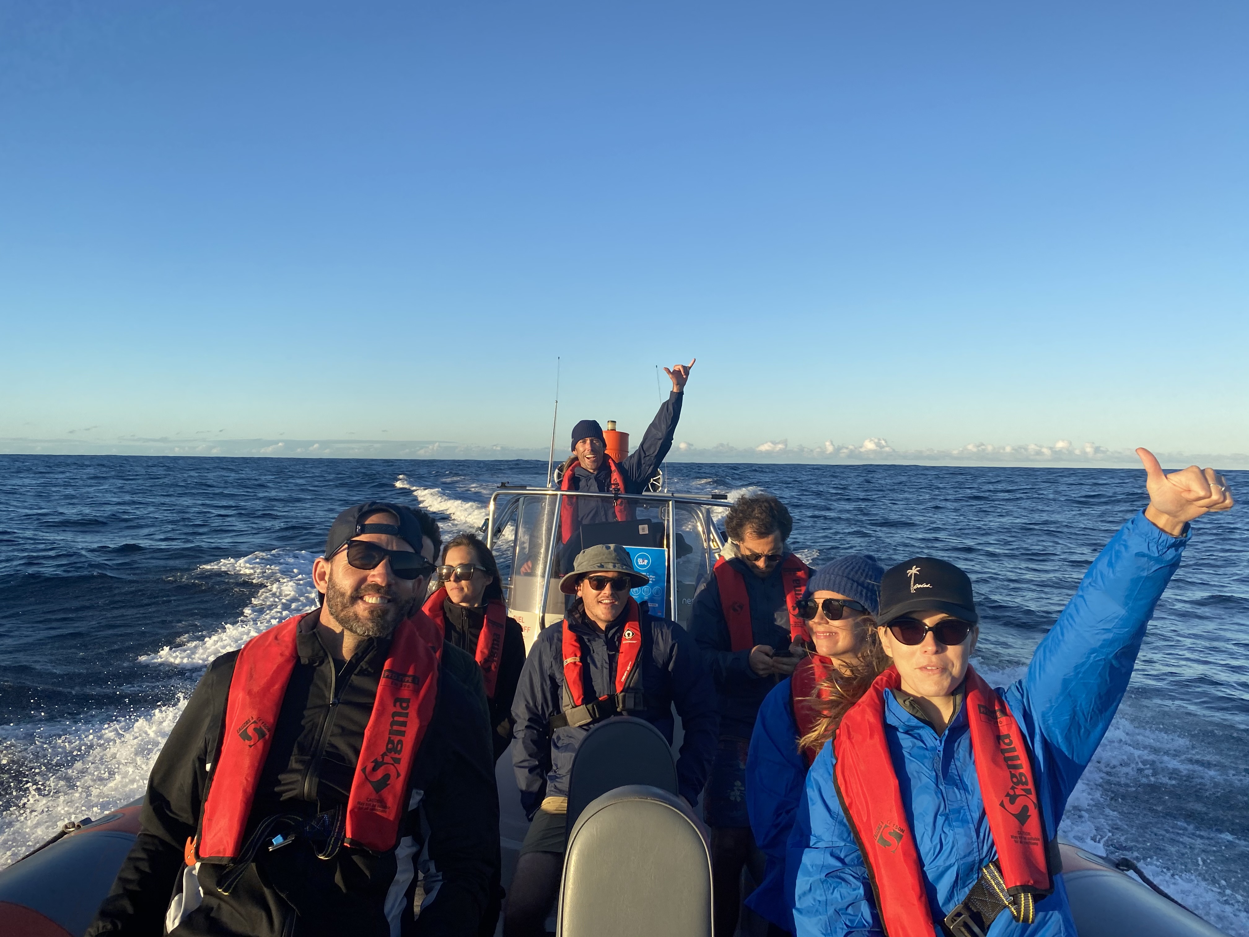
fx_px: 938
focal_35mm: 26
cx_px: 624
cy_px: 468
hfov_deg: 67.3
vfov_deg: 53.1
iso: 32
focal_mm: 4.25
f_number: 1.8
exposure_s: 1/1103
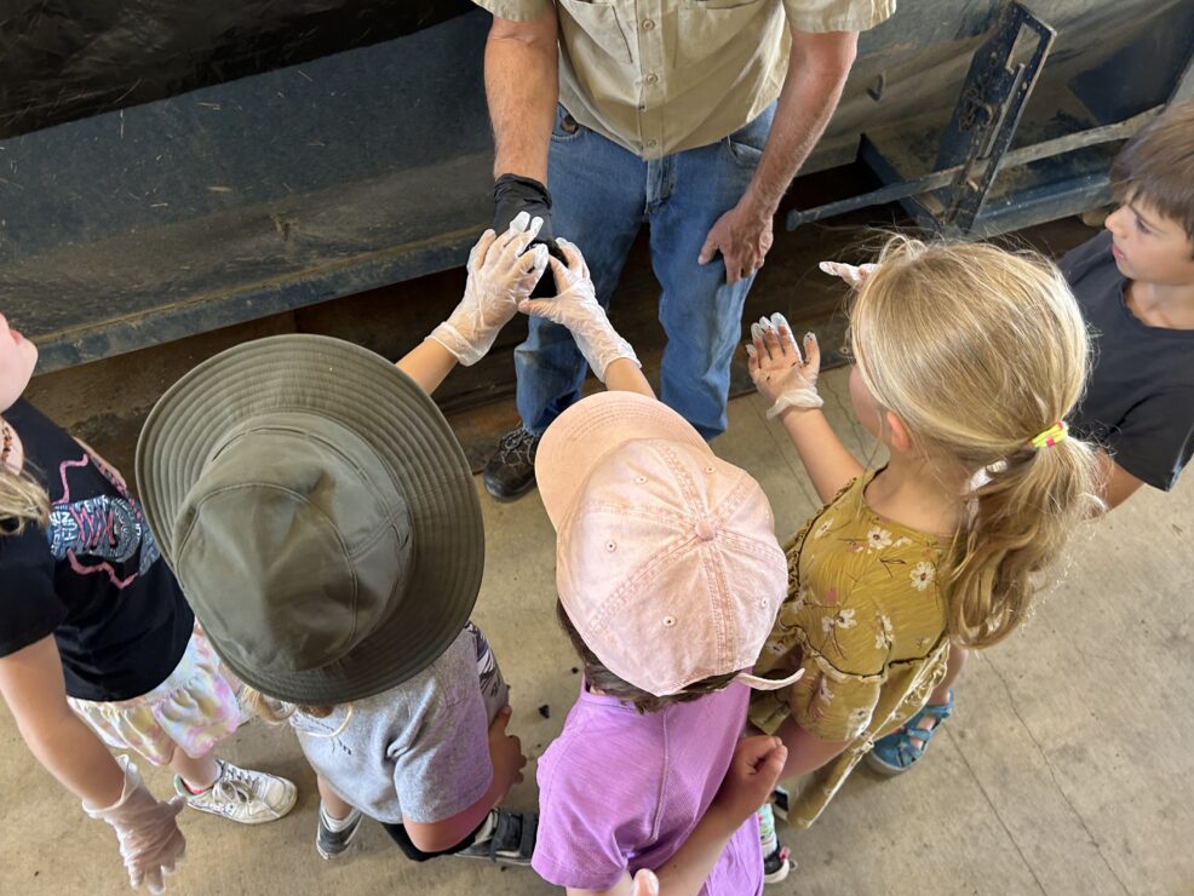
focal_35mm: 27
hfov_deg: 65.3
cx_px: 591
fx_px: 932
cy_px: 436
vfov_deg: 51.4
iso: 125
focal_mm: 5.7
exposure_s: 1/97
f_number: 1.5
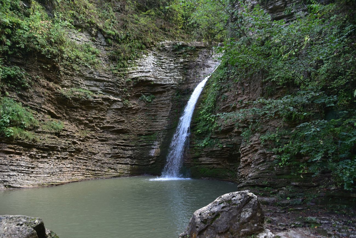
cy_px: 119
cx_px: 178
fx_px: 316
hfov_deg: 58.7
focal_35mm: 32
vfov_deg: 41.1
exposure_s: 1/125
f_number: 3.5
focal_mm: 32
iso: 400
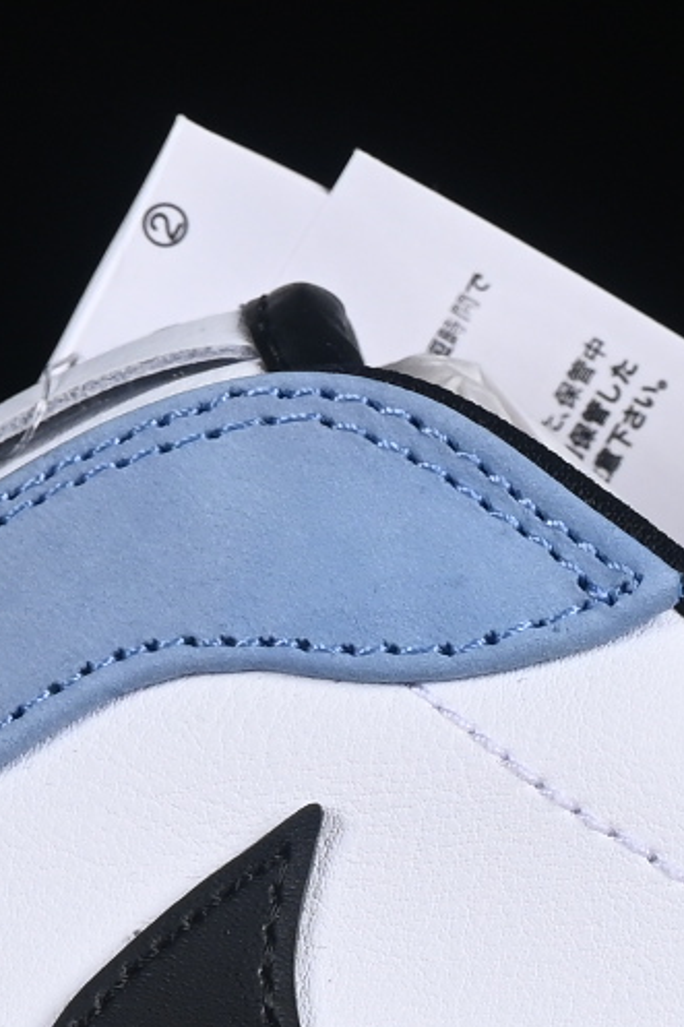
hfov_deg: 3.3
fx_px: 11977
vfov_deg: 4.9
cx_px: 4
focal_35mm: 420
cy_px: 725
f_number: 8
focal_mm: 50
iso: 160
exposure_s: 1/80
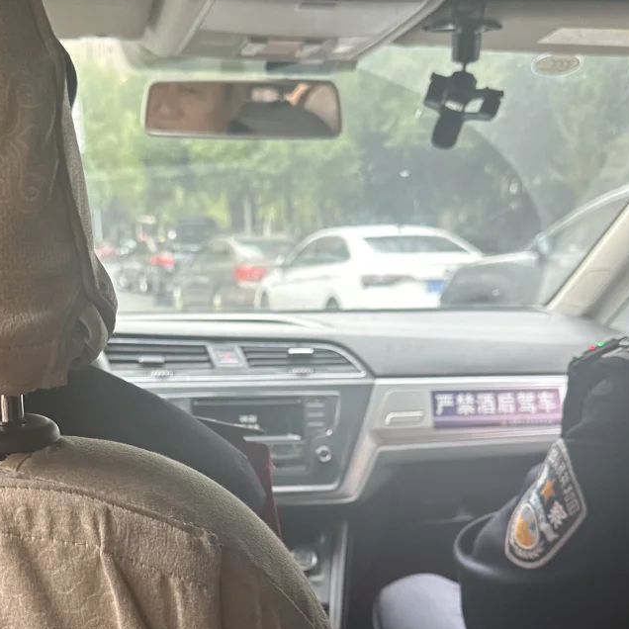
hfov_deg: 35.1
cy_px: 491
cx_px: 226
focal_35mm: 48
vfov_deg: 34.4
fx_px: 987
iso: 125
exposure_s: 1/121
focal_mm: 6.86
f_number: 1.78
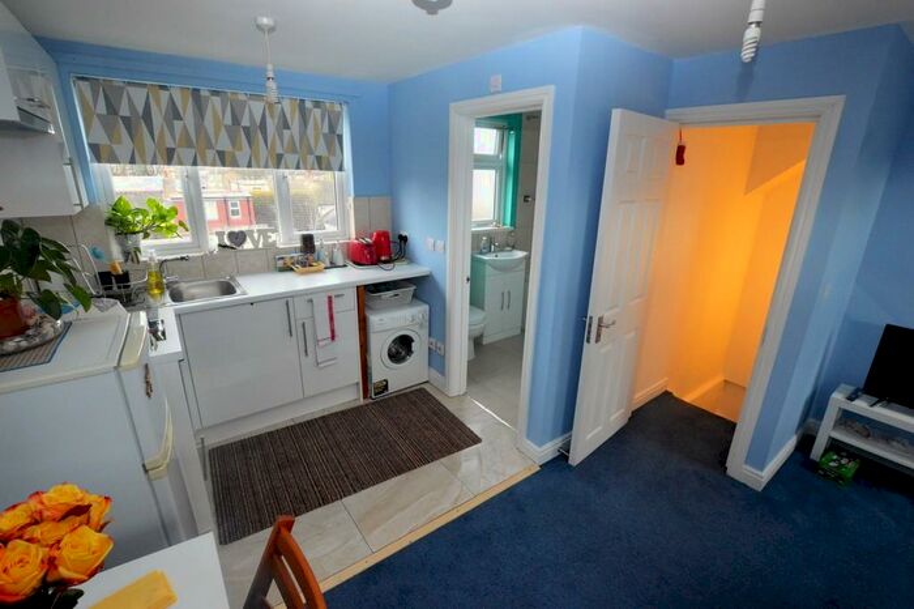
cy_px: 304
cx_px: 457
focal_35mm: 15
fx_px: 381
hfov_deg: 100.4
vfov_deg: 77.3
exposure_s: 1/60
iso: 3200
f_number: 10
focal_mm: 10
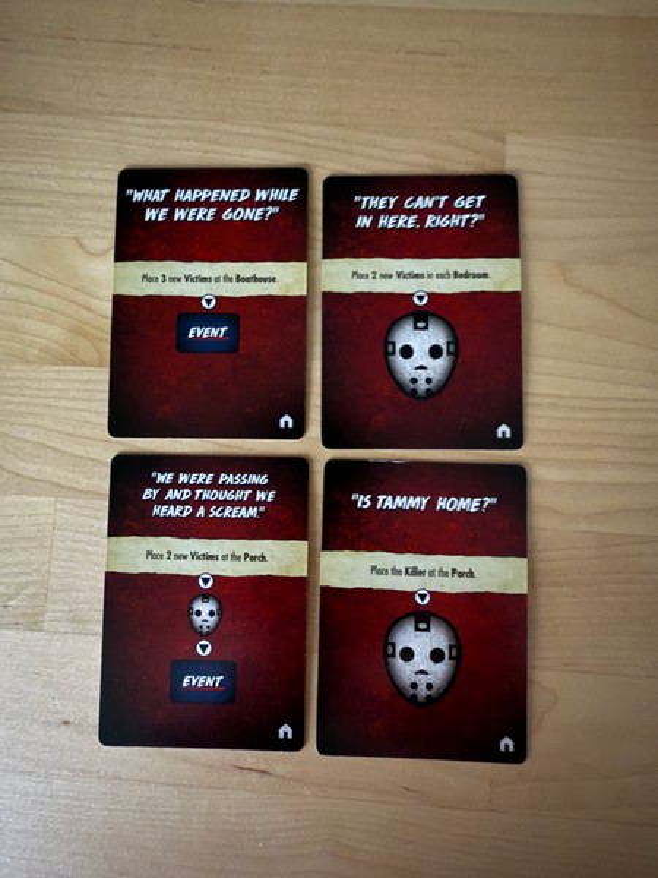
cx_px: 329
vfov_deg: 71.6
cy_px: 439
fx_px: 608
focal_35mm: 24
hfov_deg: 56.8
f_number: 2.2
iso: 640
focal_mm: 2.22
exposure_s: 1/4
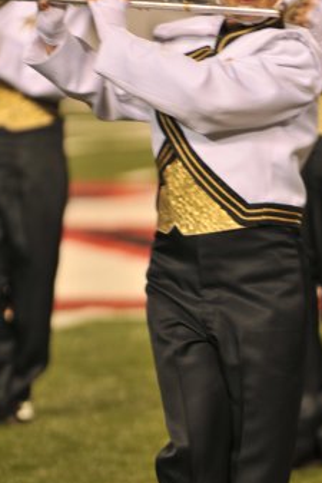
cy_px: 281
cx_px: 240
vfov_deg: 3.9
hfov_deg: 2.6
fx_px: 7157
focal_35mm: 534
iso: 200
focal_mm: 200
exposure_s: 1/80
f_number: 2.8
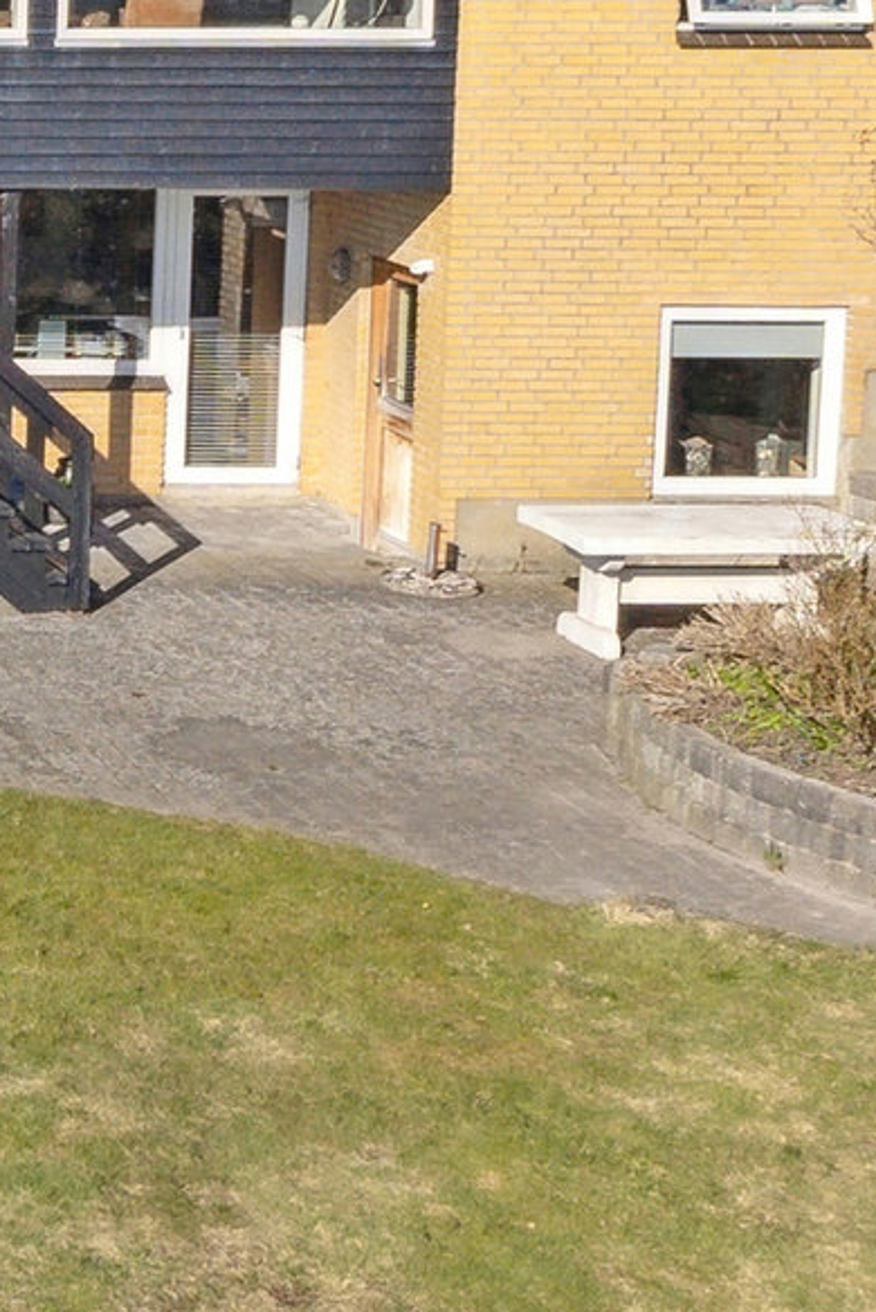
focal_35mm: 77
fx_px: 2807
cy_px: 696
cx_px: -323
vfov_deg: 26.3
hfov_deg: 16.6
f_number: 8
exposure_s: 1/800
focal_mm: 10
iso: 200
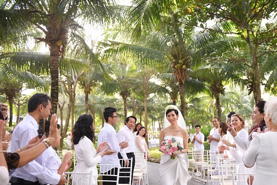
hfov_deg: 59.5
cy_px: 119
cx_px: 173
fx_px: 239
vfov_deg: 41.9
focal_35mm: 31
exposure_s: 1/250
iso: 200
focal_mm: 24
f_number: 3.2
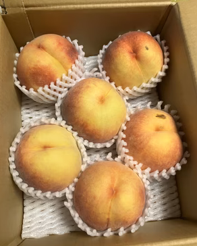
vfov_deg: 58.7
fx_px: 218
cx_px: 98
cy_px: 117
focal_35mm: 30
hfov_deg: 48.6
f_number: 1.8
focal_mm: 3.99
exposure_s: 1/33
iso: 250
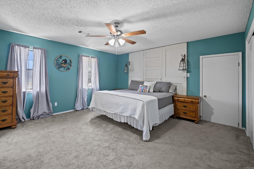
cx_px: 127
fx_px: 106
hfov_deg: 100.4
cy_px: 84
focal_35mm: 15
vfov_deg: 77.3
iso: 400
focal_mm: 10
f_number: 8
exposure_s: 1.3
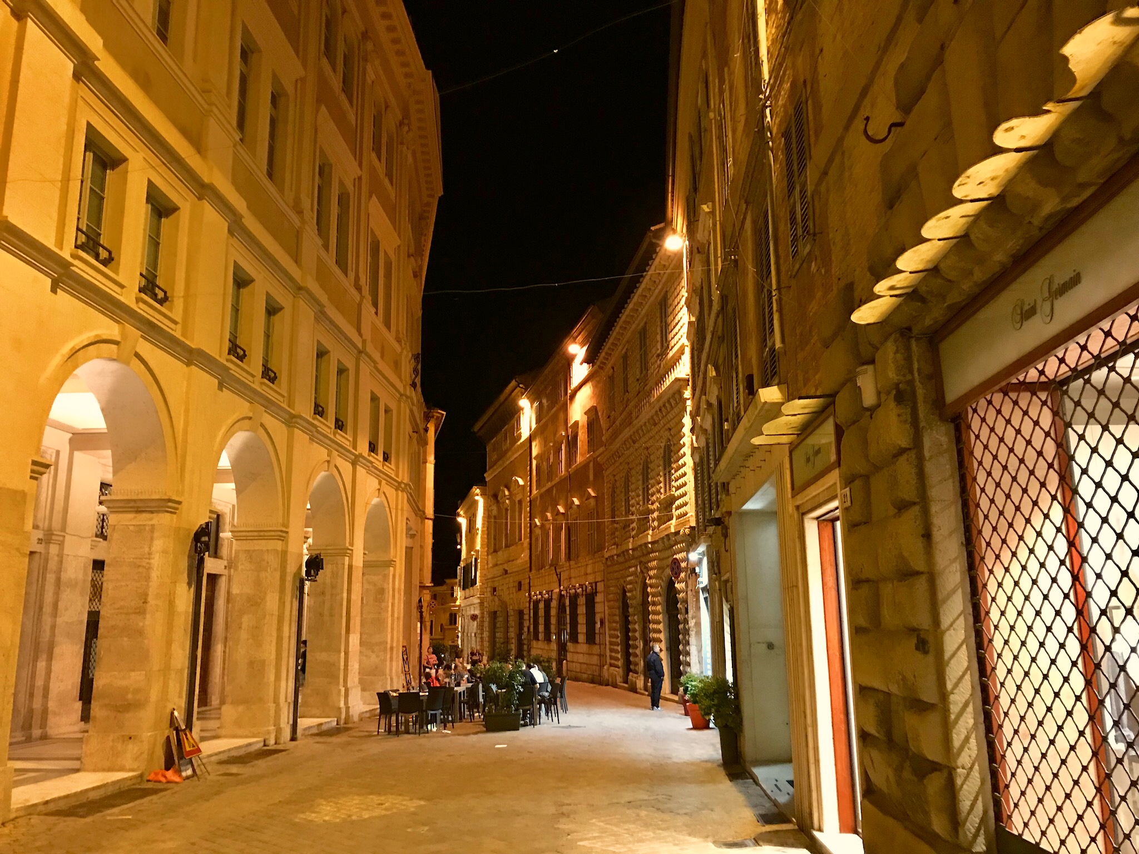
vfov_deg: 49.7
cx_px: 570
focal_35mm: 28
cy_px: 427
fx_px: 921
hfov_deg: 63.4
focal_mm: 3.99
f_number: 1.8
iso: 80
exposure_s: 1/6
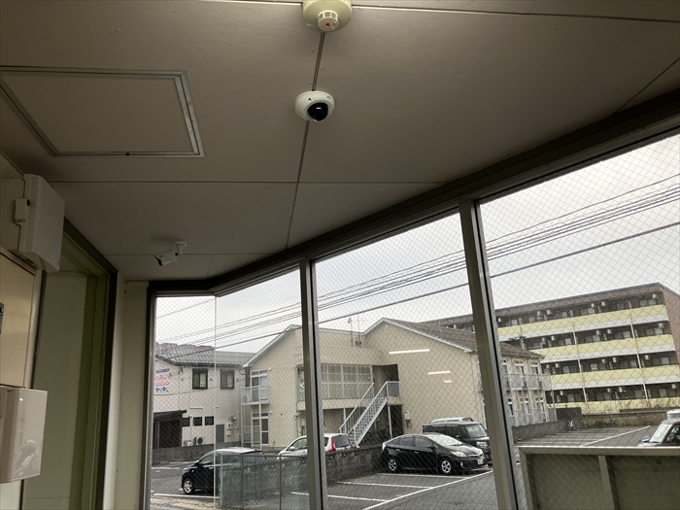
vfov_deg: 49.7
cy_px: 255
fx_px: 550
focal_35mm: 28
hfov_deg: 63.4
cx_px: 340
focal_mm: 3.99
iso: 20
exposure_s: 1/90
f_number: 1.8
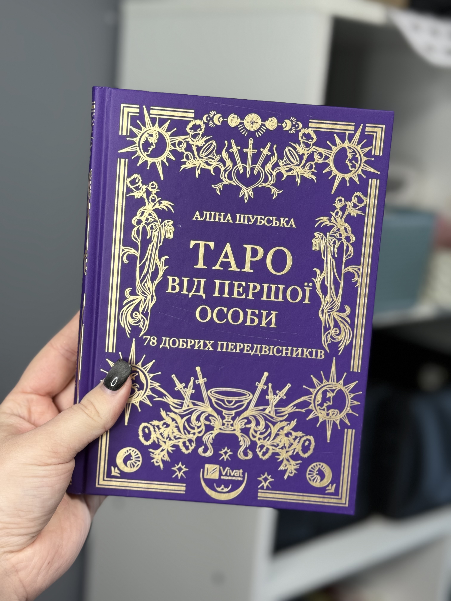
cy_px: 300
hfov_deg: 30.3
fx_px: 834
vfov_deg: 39.7
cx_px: 226
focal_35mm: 48
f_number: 1.78
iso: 64
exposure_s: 1/119
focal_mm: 6.76
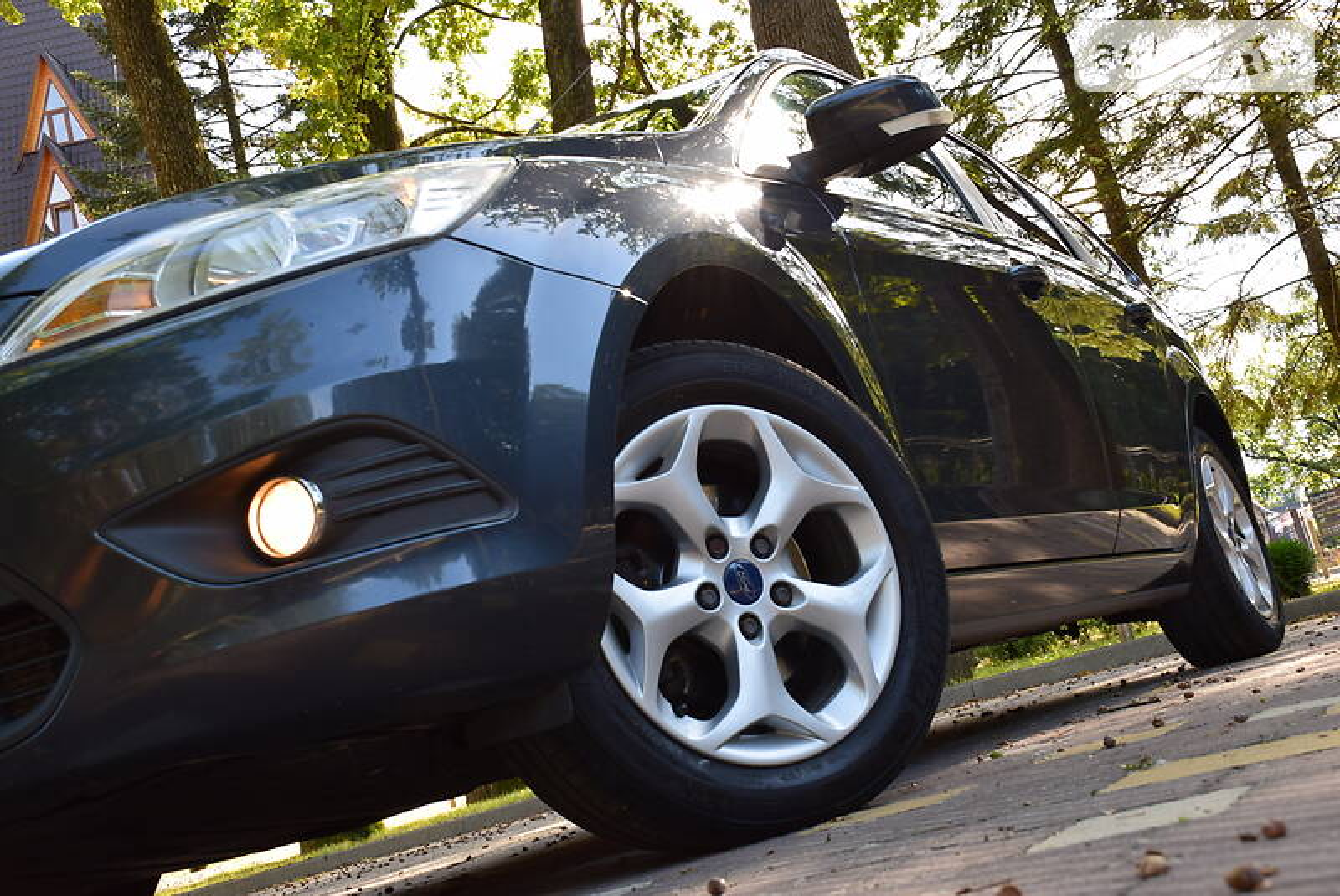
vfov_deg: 29.9
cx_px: 670
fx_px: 1676
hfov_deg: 43.6
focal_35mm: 45
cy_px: 448
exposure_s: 1/100
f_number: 9
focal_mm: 30
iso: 400
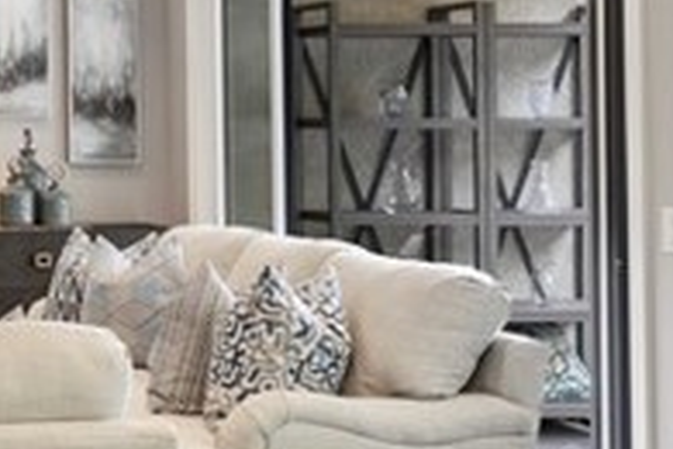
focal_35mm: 84
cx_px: -431
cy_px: 57
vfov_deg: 16.1
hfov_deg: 19.8
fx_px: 1570
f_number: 8
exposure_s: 1.6
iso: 100
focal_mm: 16
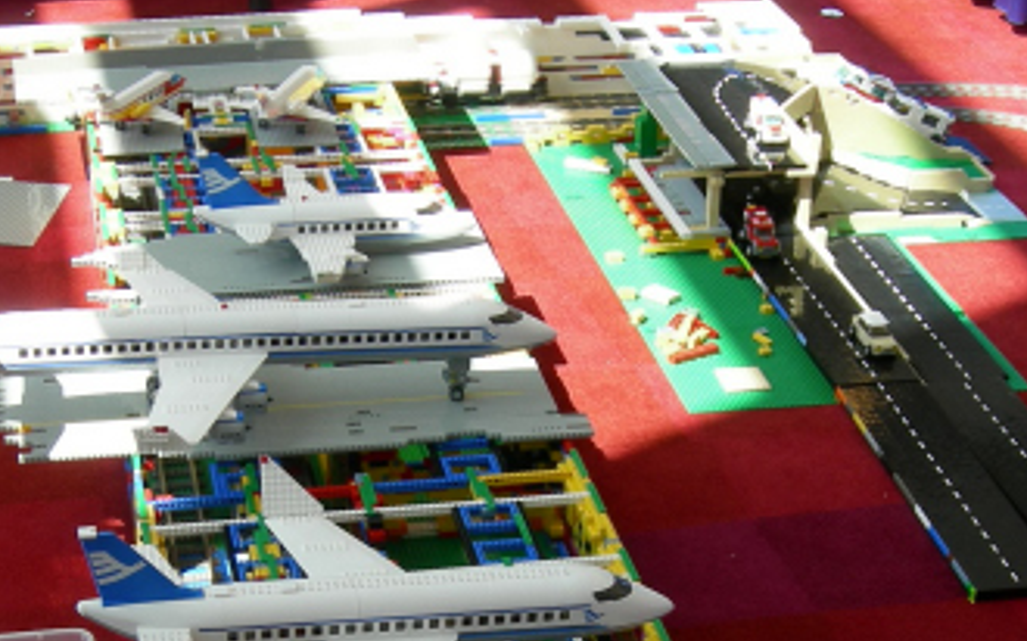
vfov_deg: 17.3
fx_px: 2070
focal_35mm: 74
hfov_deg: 27.8
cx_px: 457
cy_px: 579
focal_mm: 7.5
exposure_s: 1/75.7
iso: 64
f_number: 4.3
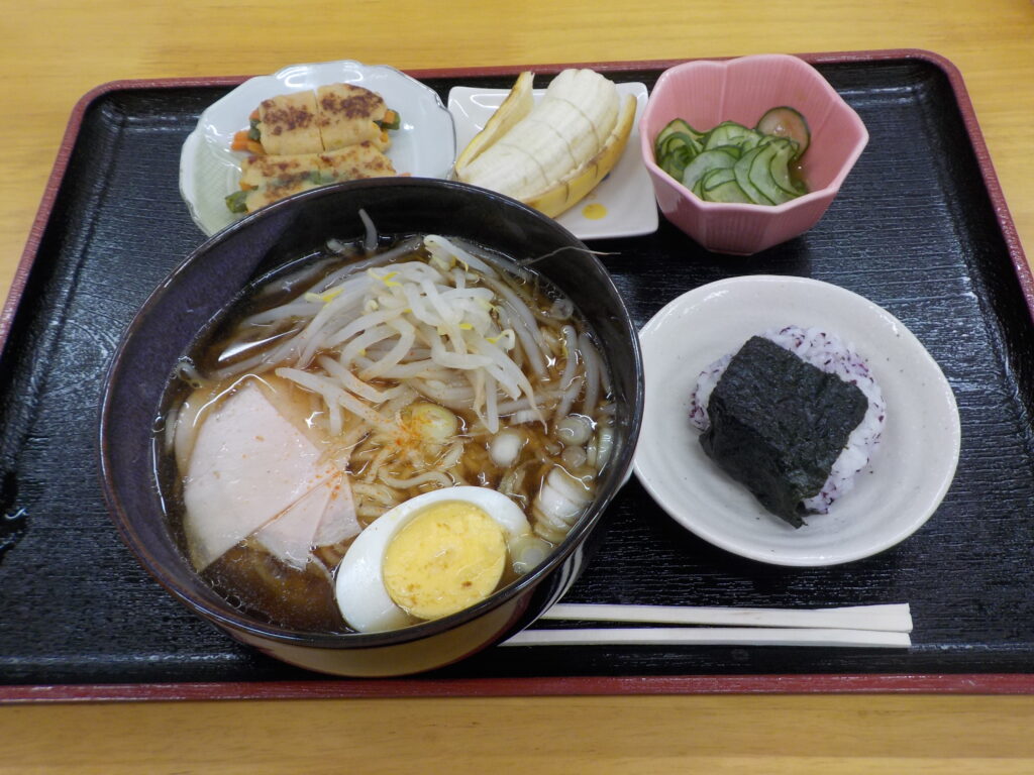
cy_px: 388
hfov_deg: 60.0
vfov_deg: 46.8
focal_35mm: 30
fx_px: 896
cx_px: 517
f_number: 3.3
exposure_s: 1/30
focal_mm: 4.1
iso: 140
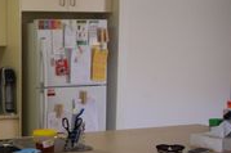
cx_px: -45
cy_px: 124
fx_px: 455
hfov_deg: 25.6
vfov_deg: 19.0
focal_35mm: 71
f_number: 3.5
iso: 360
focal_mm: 18
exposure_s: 1/30
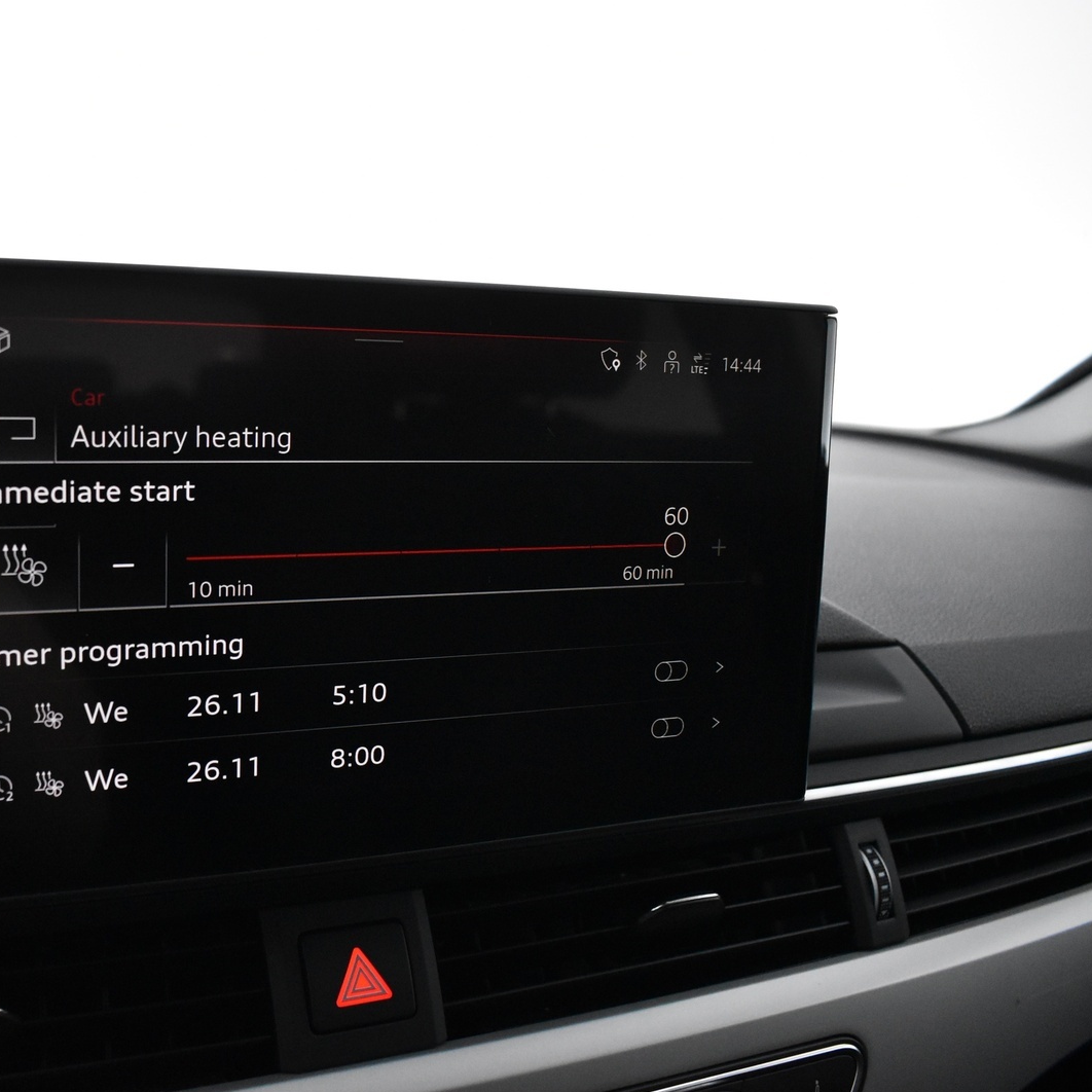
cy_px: 551
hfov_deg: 46.0
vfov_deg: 47.2
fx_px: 1249
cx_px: 307
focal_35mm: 35
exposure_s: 1/60
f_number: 4
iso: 3200
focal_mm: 18
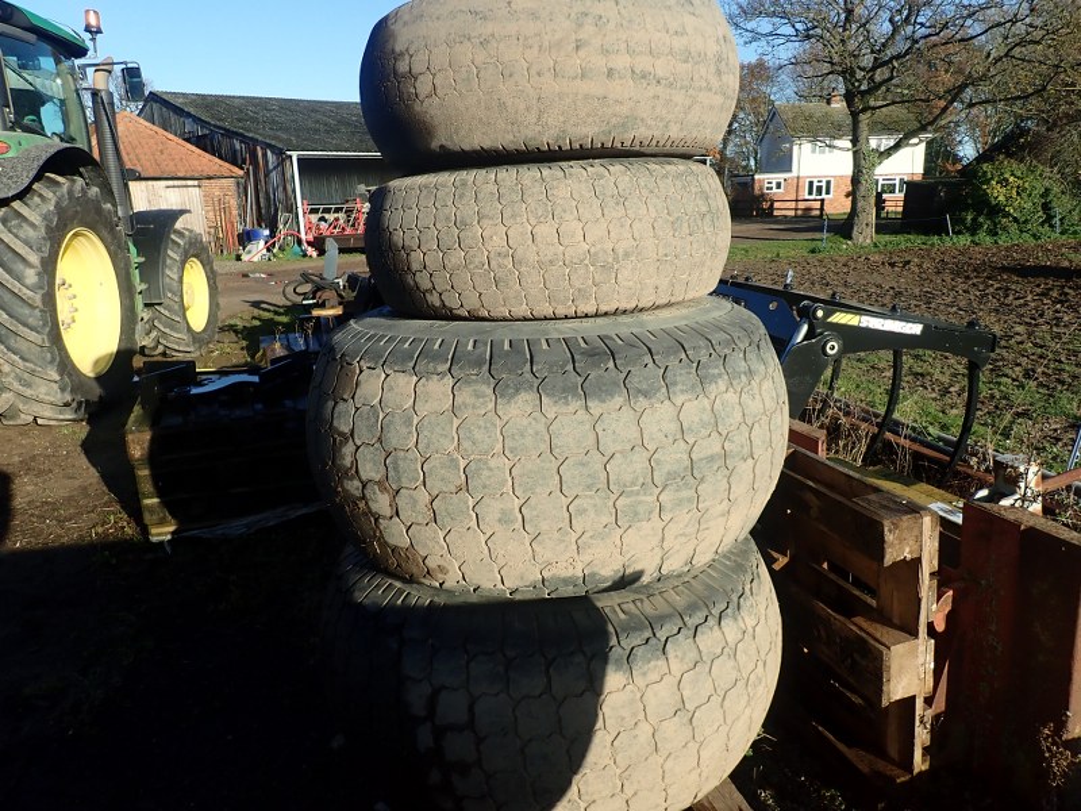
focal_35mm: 25
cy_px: 406
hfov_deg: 69.4
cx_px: 540
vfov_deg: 54.9
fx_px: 781
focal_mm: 4.5
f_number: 8
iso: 100
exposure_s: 1/125
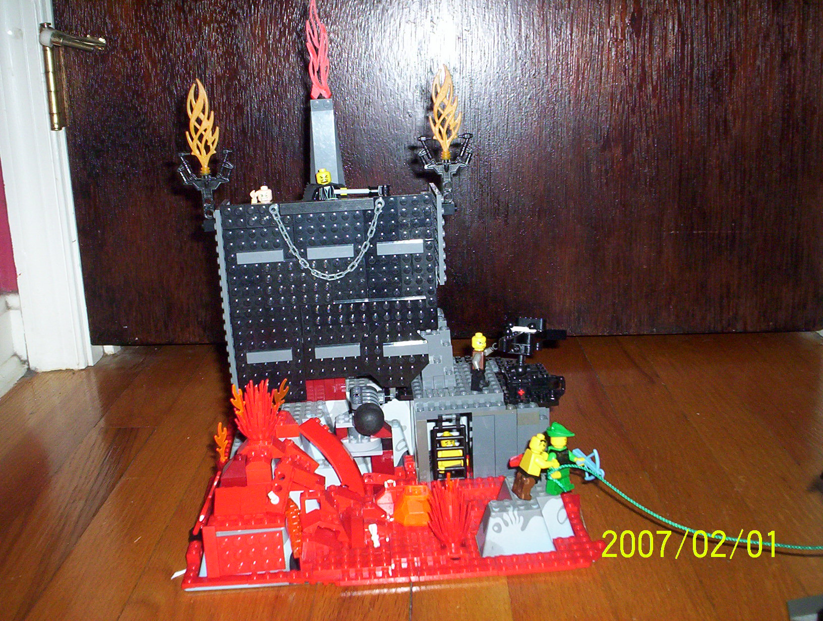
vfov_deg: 37.9
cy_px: 310
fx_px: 906
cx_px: 412
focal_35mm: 38
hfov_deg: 48.9
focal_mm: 4.99
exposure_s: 1/60
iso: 140
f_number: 4.5
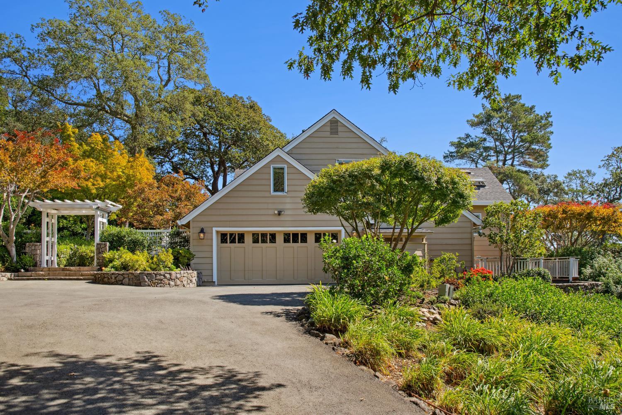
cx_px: 311
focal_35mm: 29
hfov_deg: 63.7
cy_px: 208
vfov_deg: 45.0
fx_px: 501
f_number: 8
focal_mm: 29
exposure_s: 1/500
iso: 400
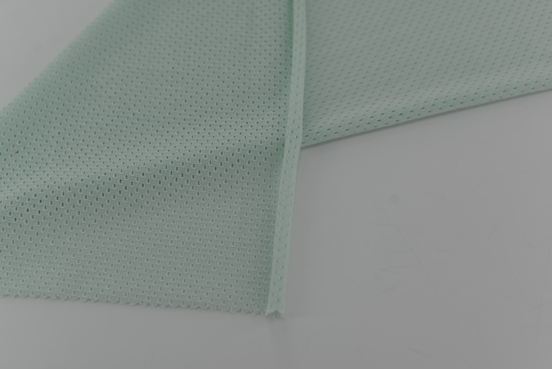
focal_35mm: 50
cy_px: 184
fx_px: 767
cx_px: 276
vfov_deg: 27.0
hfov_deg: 39.6
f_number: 3.5
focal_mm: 50
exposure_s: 1/400
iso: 100
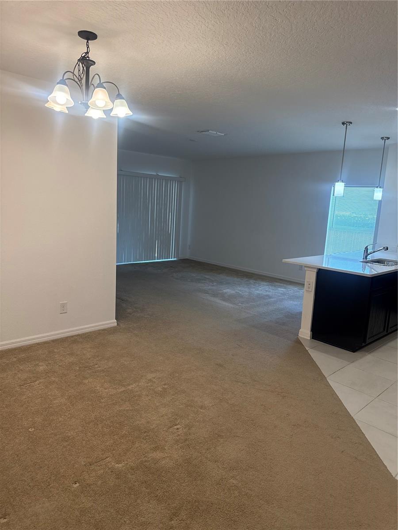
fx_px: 368
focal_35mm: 24
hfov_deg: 56.8
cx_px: 199
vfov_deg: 71.6
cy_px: 265
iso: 200
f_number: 1.78
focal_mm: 6.76
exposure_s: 1/150
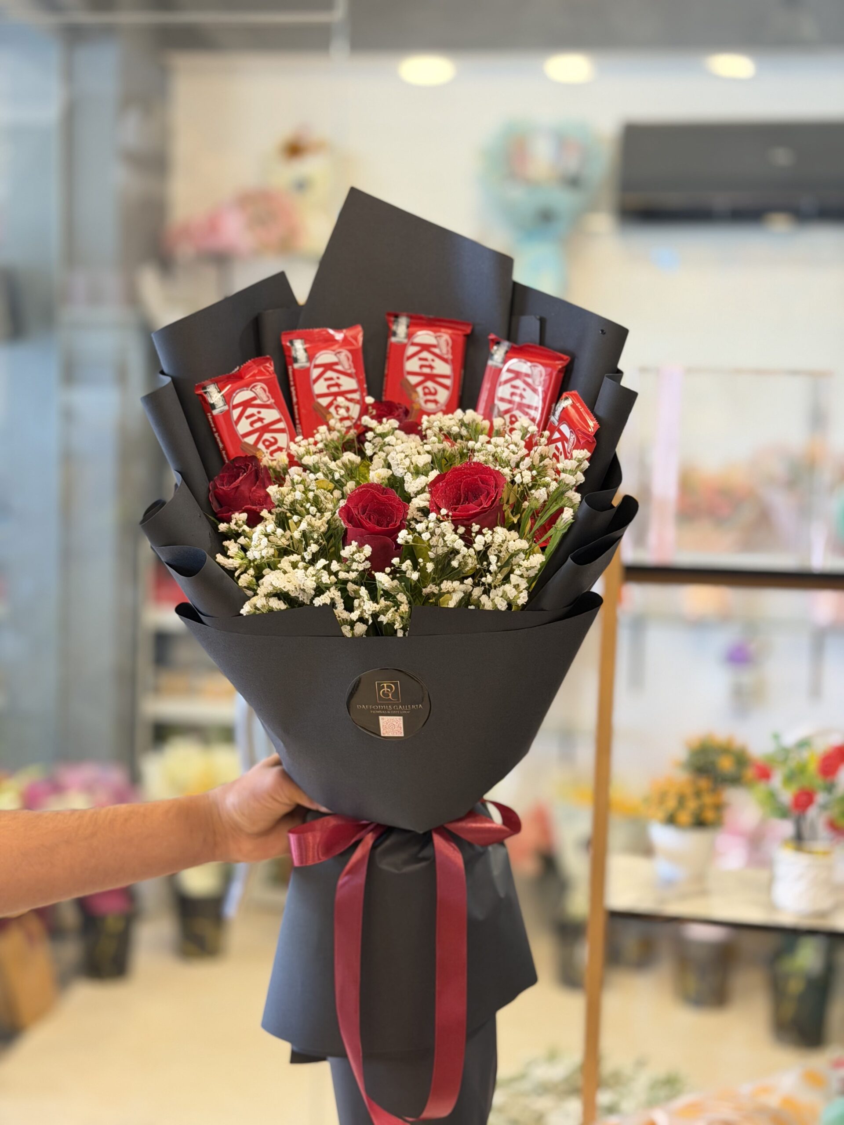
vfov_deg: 39.7
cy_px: 562
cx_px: 422
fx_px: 1560
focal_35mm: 48
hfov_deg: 30.3
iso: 160
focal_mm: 6.76
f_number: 1.78
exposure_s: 1/50
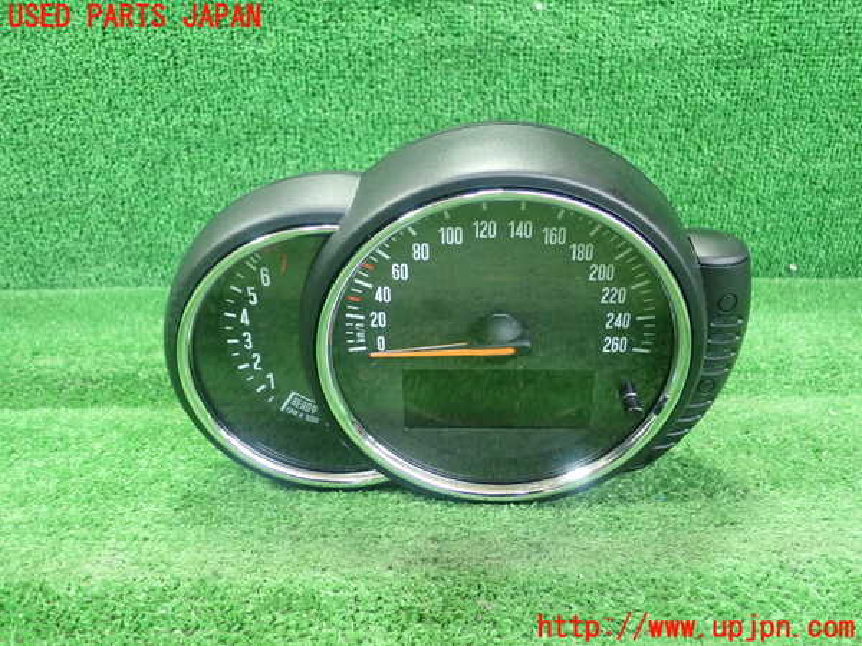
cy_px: 323
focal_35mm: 30
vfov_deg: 46.8
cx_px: 431
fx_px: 747
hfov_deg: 60.0
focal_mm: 5.5
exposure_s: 1/125
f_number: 2.3
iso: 800
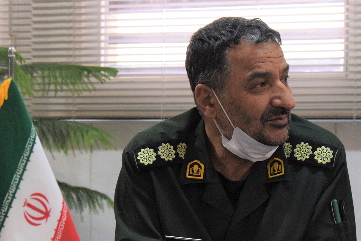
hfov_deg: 24.6
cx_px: 180
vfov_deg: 16.6
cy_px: 120
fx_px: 827
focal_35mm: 82
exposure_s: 1/60
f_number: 5.6
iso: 2800
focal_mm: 55
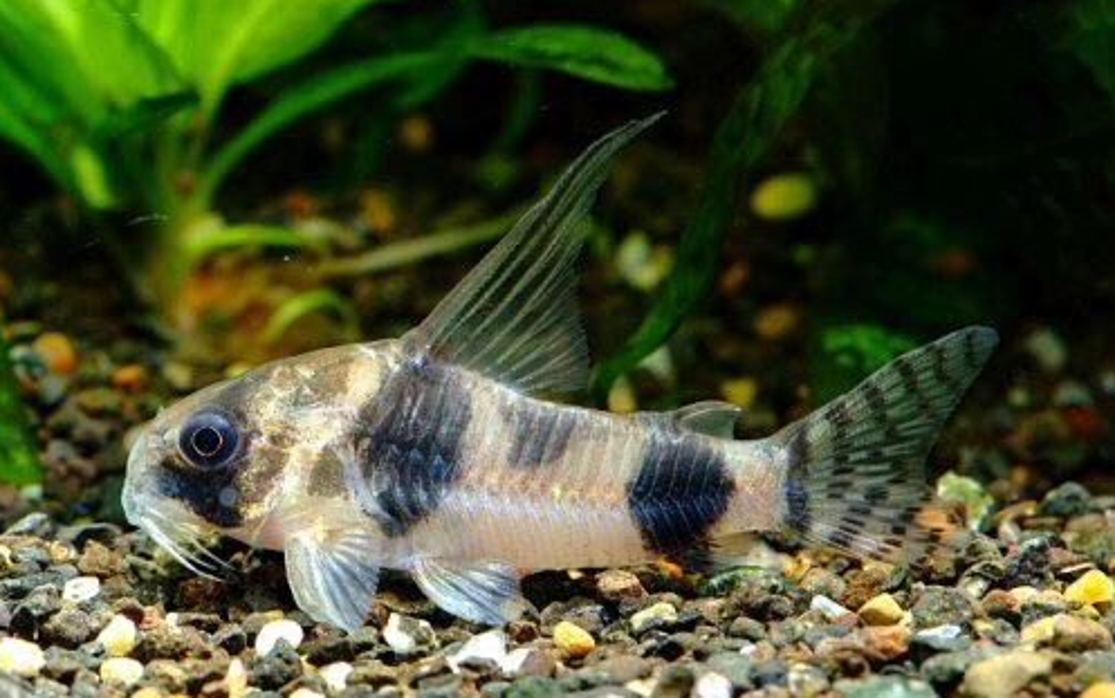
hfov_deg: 12.9
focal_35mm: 162
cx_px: 556
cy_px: 332
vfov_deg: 8.1
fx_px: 4924
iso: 100
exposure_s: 1/125
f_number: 14
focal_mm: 105
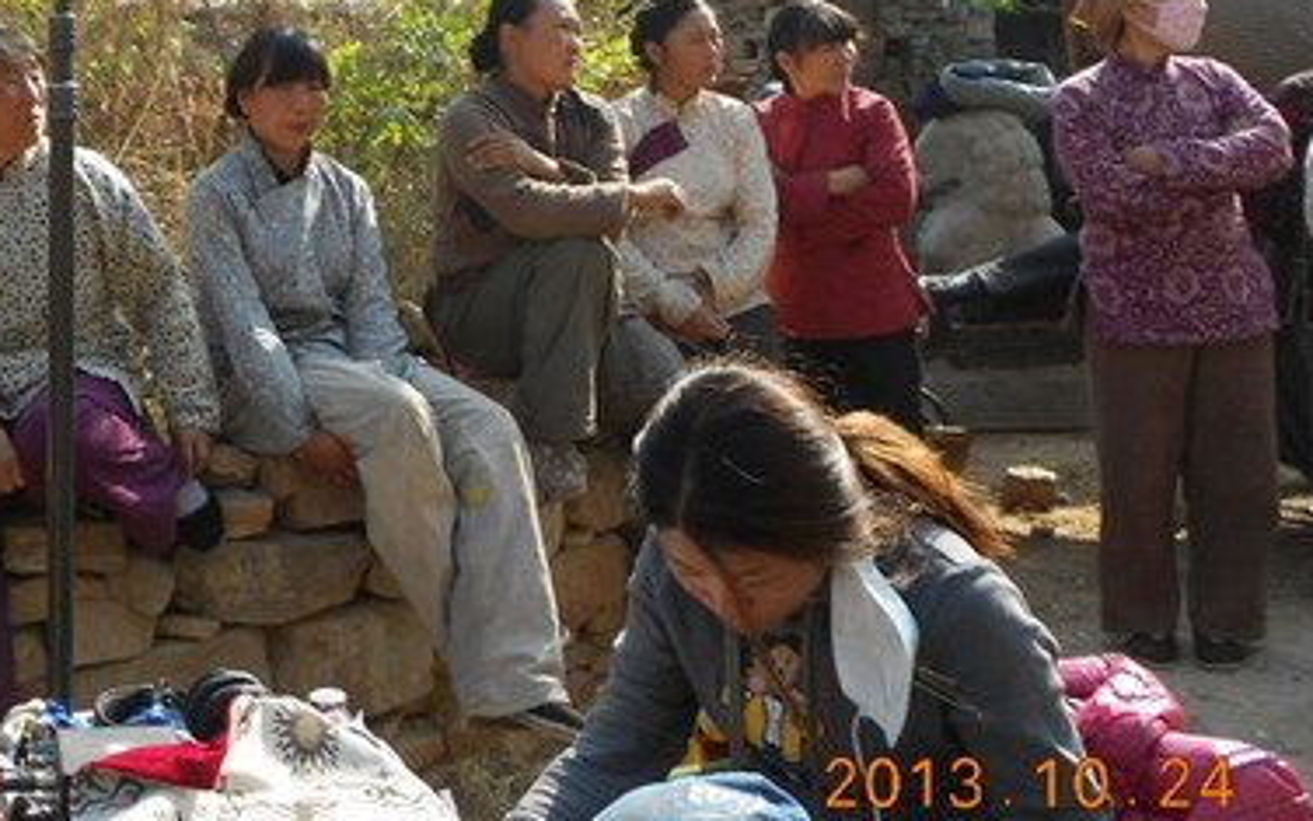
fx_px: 1574
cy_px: 157
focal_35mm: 44
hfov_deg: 43.3
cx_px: 276
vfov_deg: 28.6
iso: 100
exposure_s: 1/500
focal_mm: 4.6
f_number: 3.2
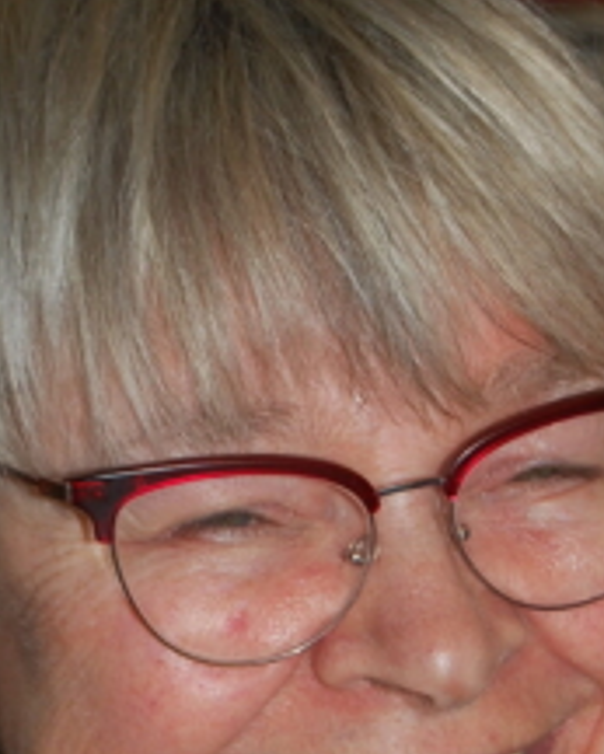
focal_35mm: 172
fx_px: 3842
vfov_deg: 11.2
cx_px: 372
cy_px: 534
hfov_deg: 9.0
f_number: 5.6
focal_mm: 55
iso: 400
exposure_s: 1/60
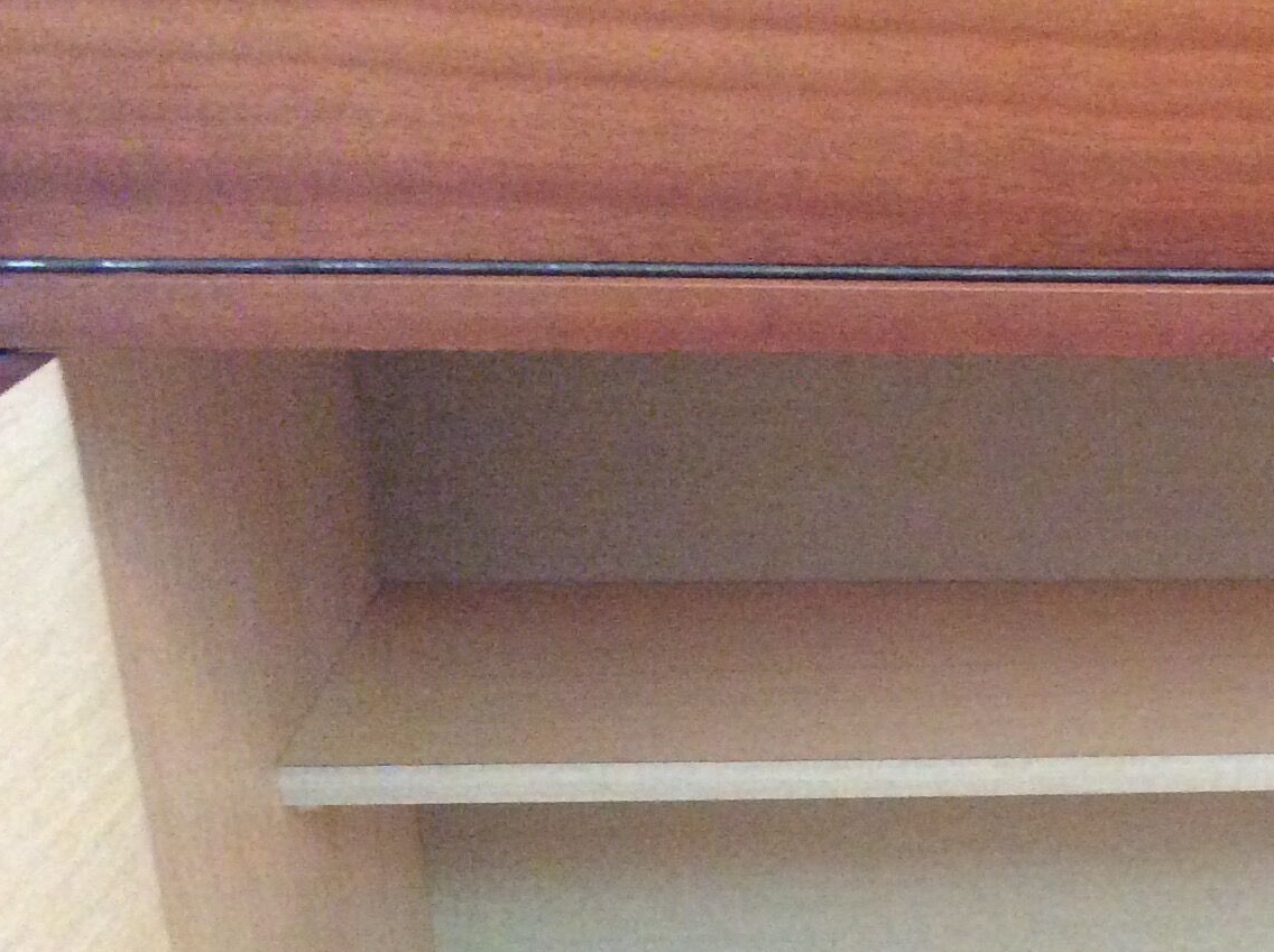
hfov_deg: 25.1
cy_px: 913
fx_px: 2683
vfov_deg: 19.6
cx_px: 1336
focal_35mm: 73
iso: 320
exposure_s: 1/17
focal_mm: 3.3
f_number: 2.4
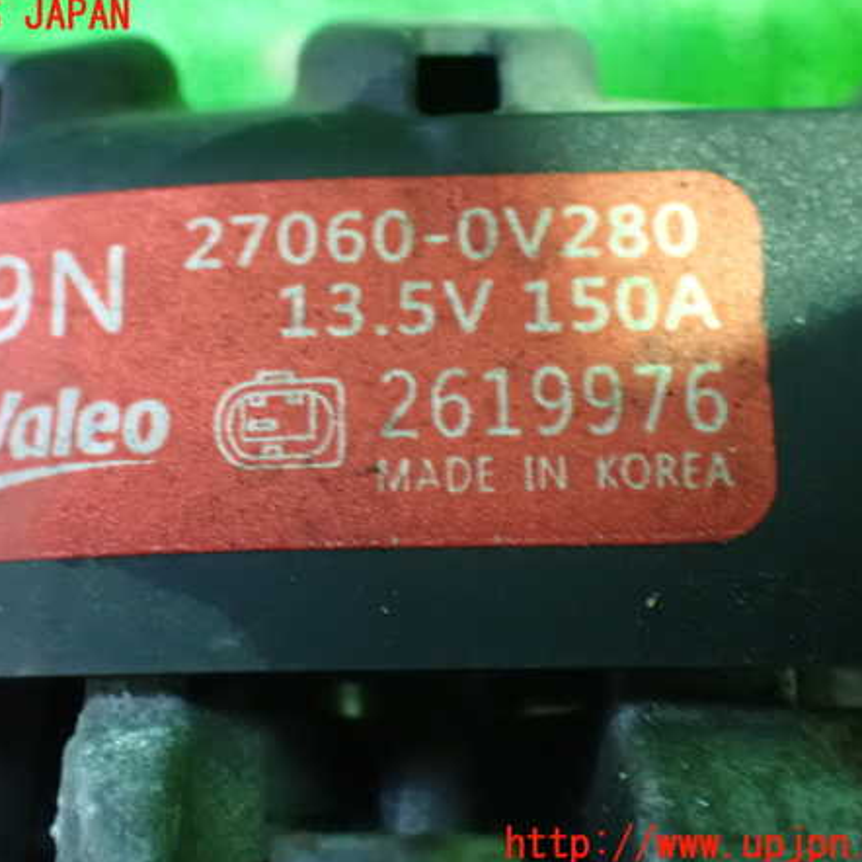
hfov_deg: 28.6
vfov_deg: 28.6
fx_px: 1690
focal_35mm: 60
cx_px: 361
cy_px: 431
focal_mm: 9.01
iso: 1600
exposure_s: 1/10
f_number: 3.2
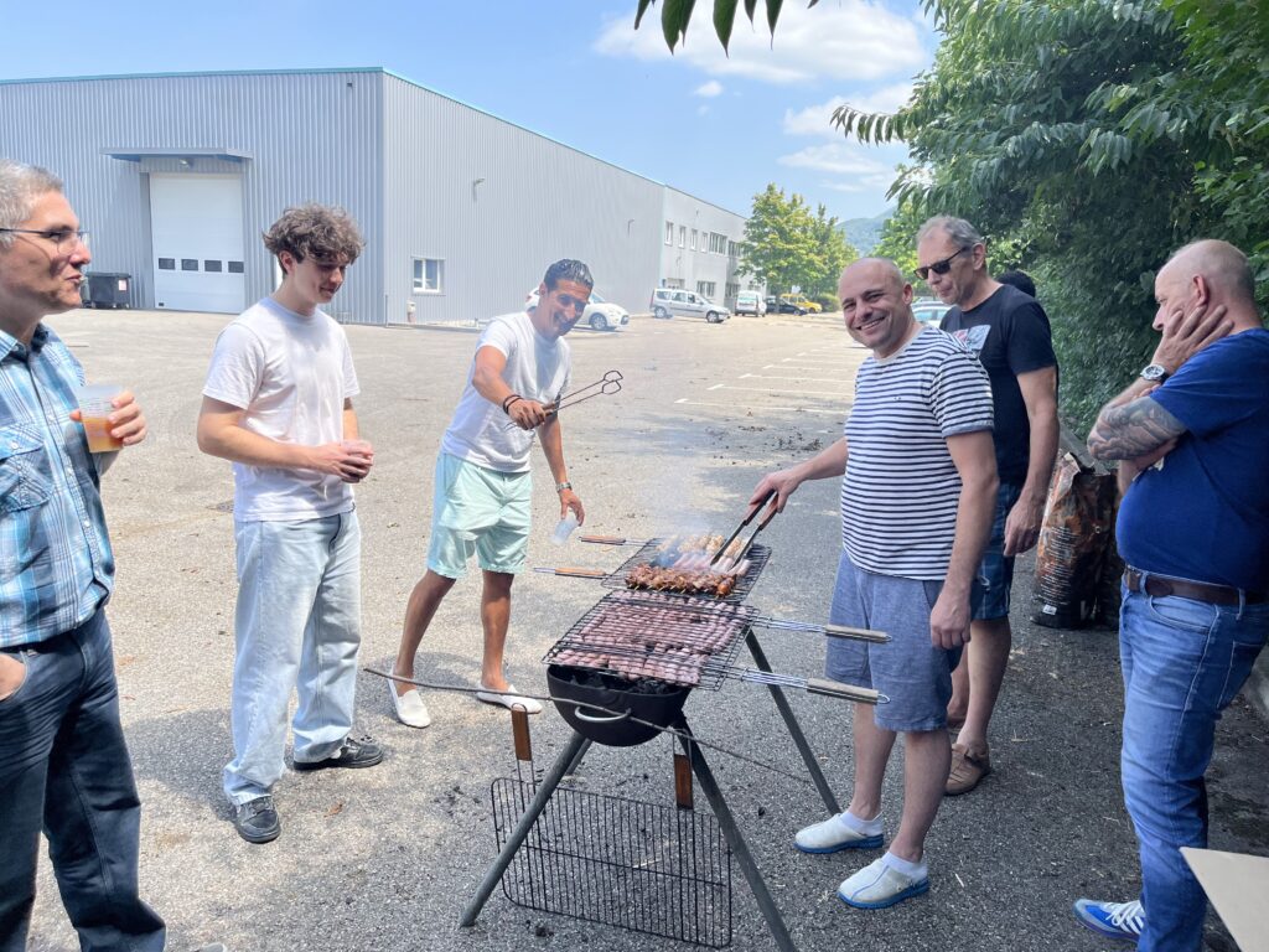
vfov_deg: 53.1
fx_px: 953
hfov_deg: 67.3
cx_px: 634
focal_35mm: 26
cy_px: 476
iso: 50
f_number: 1.6
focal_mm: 5.1
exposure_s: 1/1422
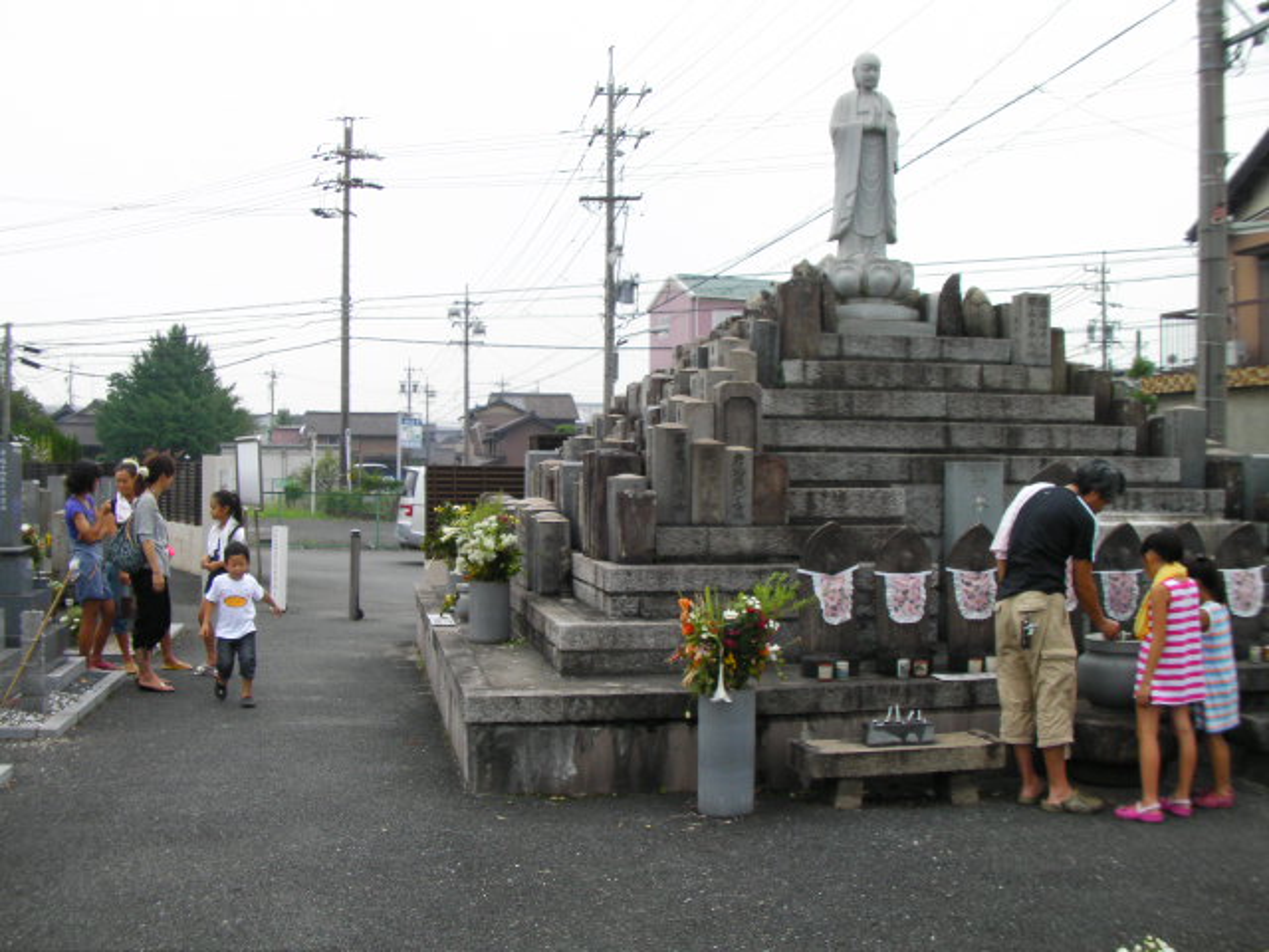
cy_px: 476
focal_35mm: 38
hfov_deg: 49.0
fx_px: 1393
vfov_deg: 37.7
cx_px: 634
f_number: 3.5
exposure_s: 1/206
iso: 50
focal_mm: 6.3
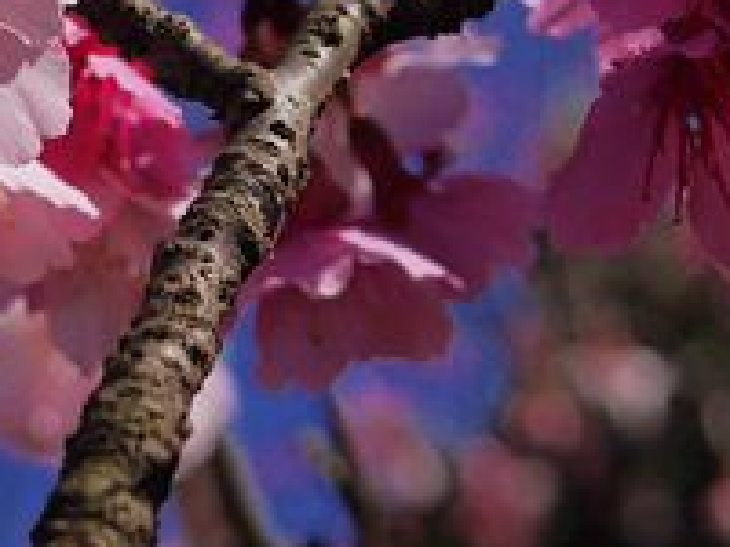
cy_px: -104
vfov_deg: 10.4
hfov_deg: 13.6
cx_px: -161
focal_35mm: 141
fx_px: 2973
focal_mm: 22
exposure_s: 1/2500
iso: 160
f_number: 4.7
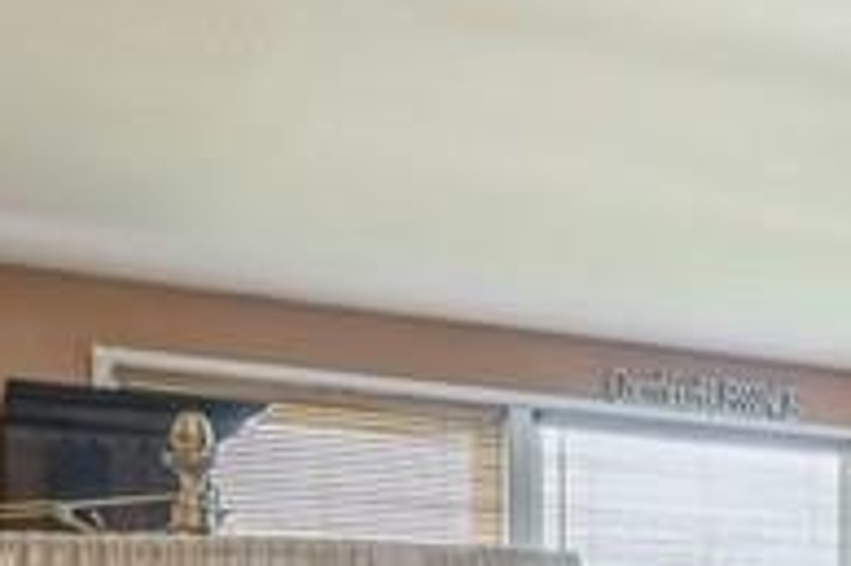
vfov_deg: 19.7
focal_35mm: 65
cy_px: 667
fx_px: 1535
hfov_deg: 18.7
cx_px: 1720
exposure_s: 1/1.67
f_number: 11
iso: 100
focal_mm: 14
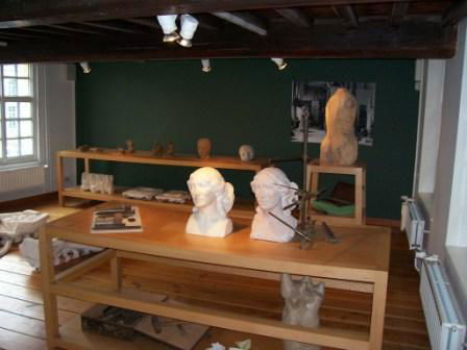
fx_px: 459
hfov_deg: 54.0
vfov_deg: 41.8
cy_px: 175
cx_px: 234
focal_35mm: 34
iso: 140
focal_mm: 5.6
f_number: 2.7
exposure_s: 1/112
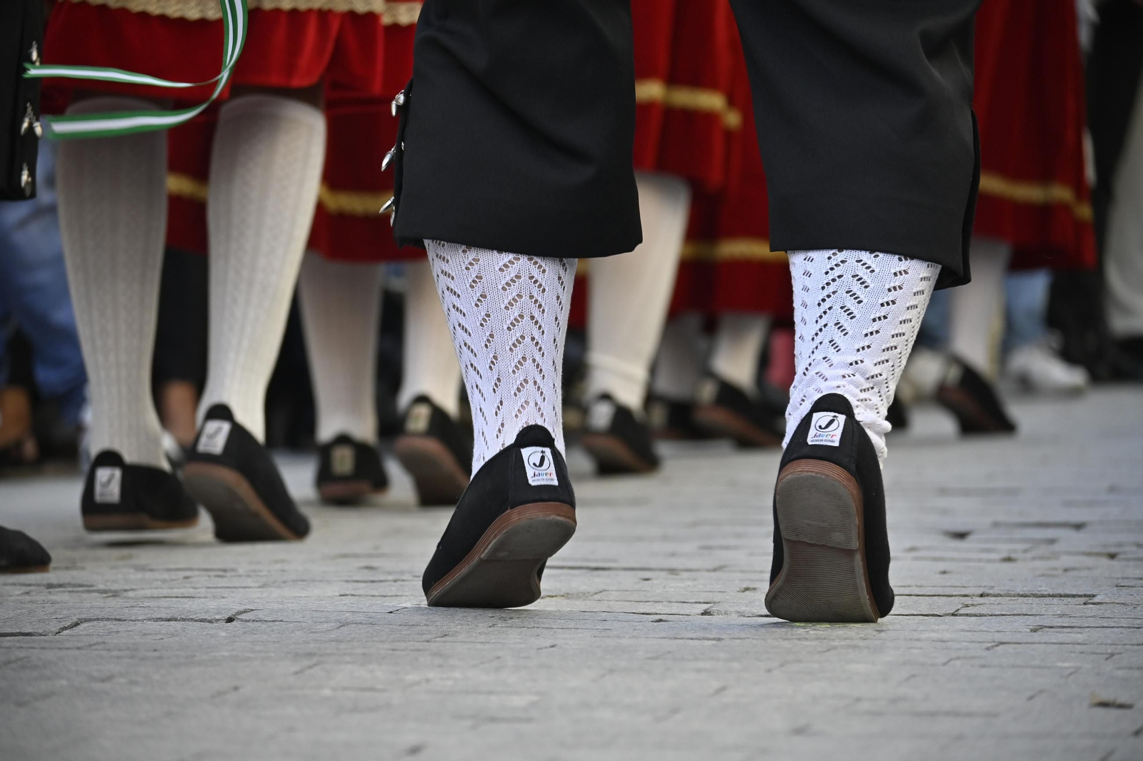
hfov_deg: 10.2
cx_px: 572
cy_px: 380
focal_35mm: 202
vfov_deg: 6.8
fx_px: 6428
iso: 500
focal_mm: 135
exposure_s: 1/400
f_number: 5.3
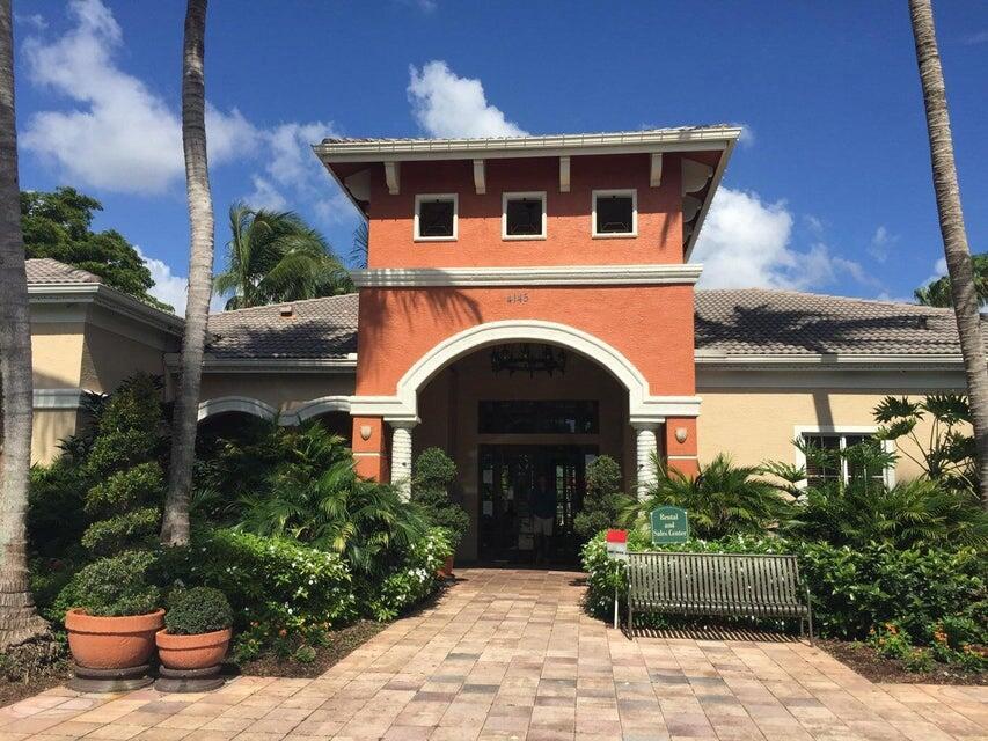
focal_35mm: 29
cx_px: 494
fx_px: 828
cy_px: 370
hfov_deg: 61.7
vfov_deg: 48.2
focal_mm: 4.15
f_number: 2.2
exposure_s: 1/2639
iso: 32
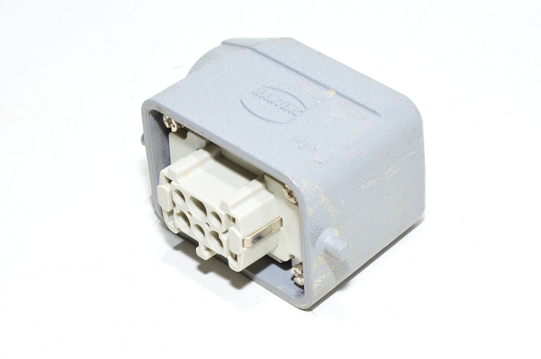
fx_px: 2362
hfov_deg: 13.1
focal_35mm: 158
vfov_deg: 8.7
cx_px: 270
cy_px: 180
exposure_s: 1/50
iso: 1600
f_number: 16
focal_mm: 105
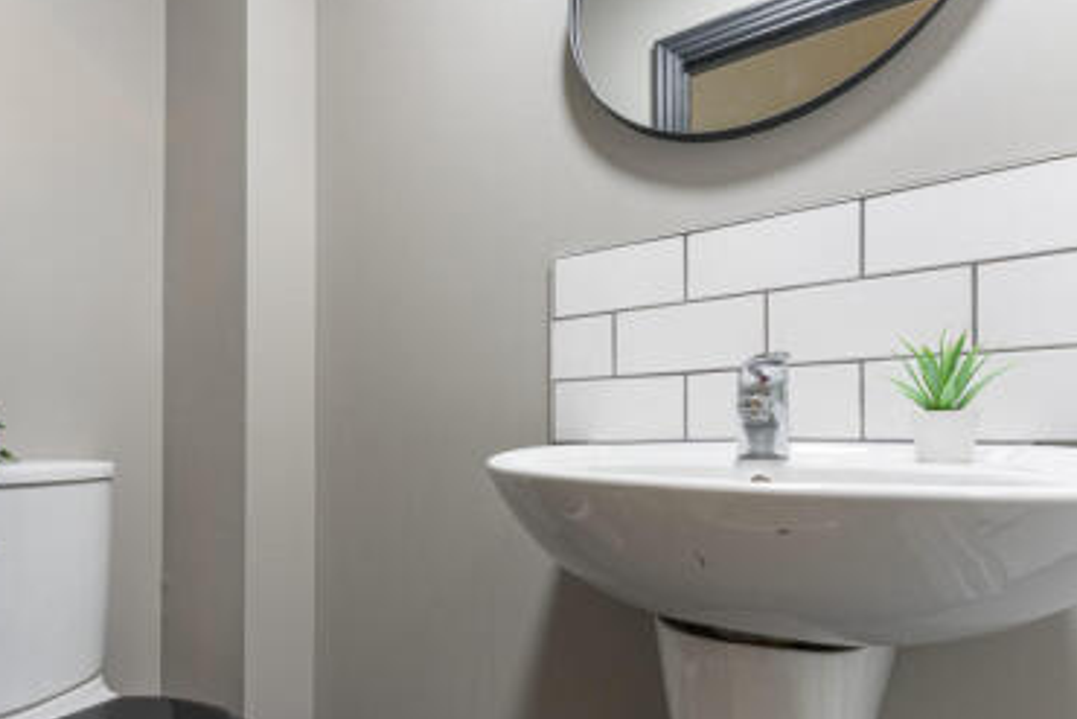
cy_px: 441
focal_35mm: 18
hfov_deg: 89.1
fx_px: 539
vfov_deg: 66.6
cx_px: 442
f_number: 6.3
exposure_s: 1/3
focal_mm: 14
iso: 100
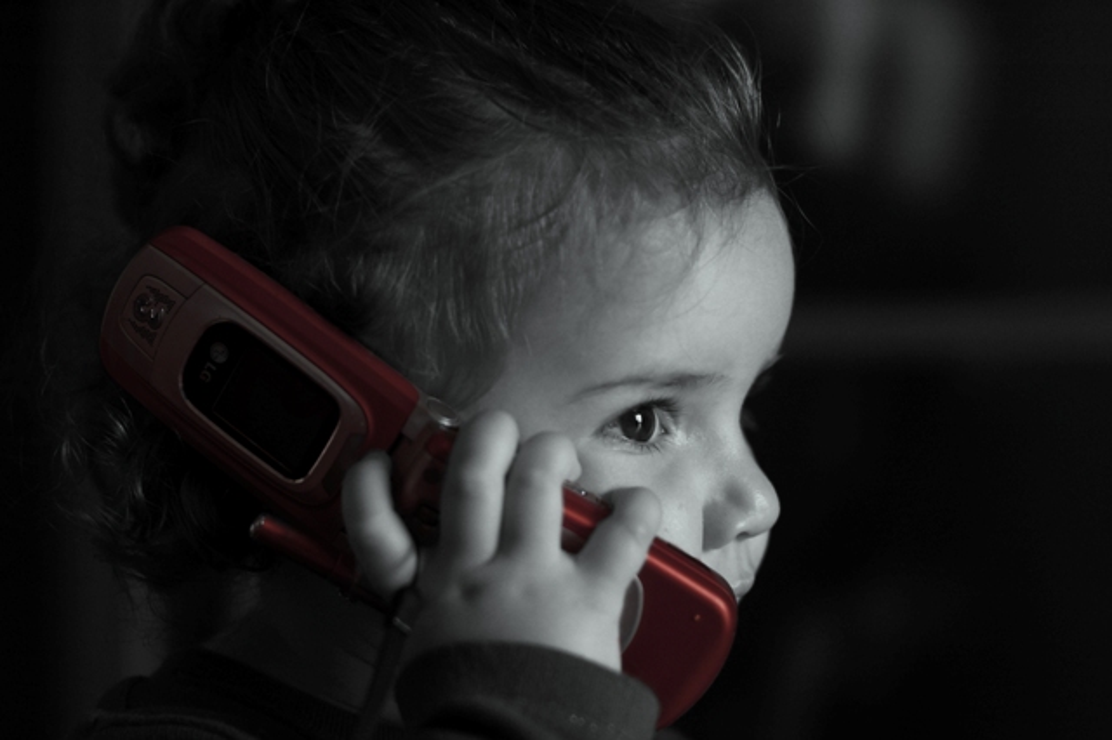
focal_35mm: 75
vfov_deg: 18.2
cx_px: 556
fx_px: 2315
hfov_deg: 27.0
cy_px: 370
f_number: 2.5
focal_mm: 50
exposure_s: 1/250
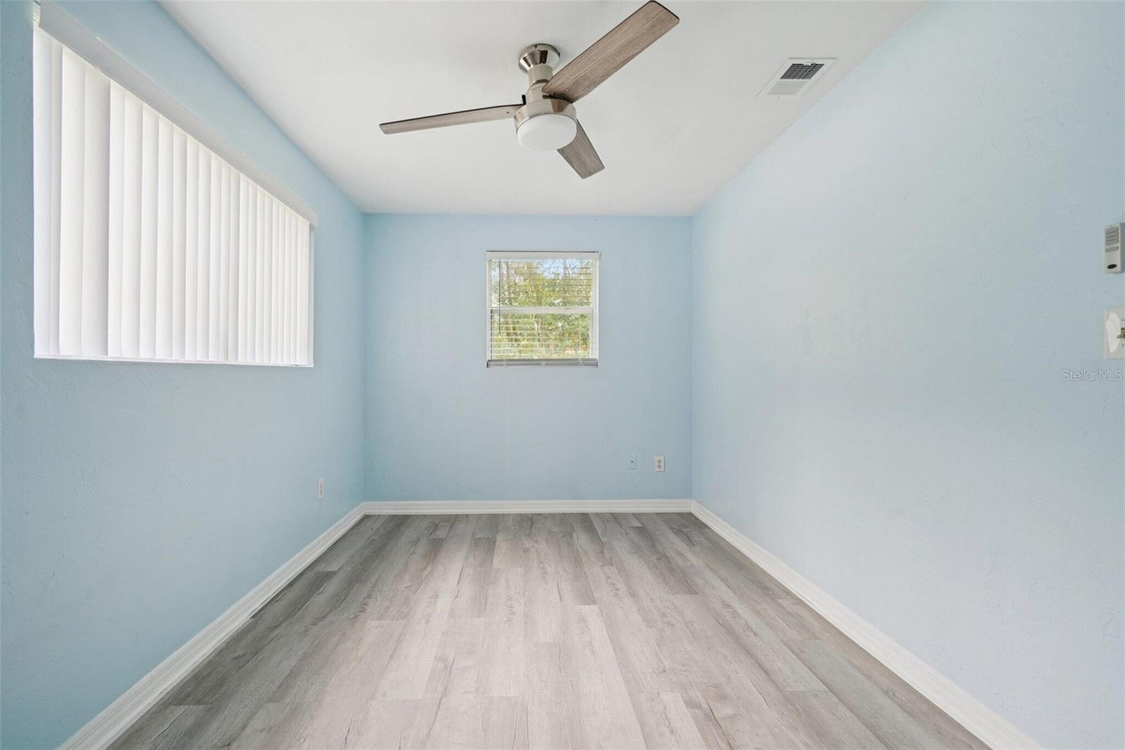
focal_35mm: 16
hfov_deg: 96.7
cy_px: 375
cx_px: 562
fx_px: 500
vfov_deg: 73.7
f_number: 8
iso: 400
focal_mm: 16
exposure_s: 1/10
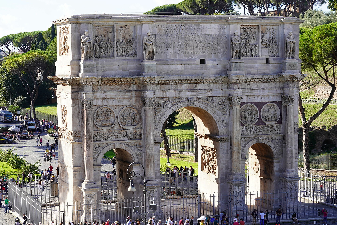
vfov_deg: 14.7
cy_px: 127
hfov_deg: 21.9
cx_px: 179
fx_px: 871
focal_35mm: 93
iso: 100
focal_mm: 78
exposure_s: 1/125
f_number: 6.3
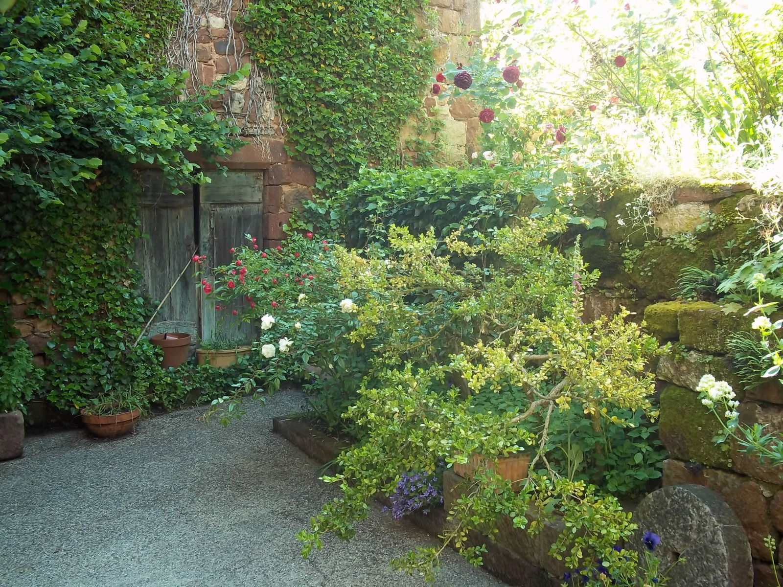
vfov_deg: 39.7
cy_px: 294
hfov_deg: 51.4
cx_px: 392
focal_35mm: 36
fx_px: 814
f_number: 3.1
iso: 80
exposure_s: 1/40
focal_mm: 6.5
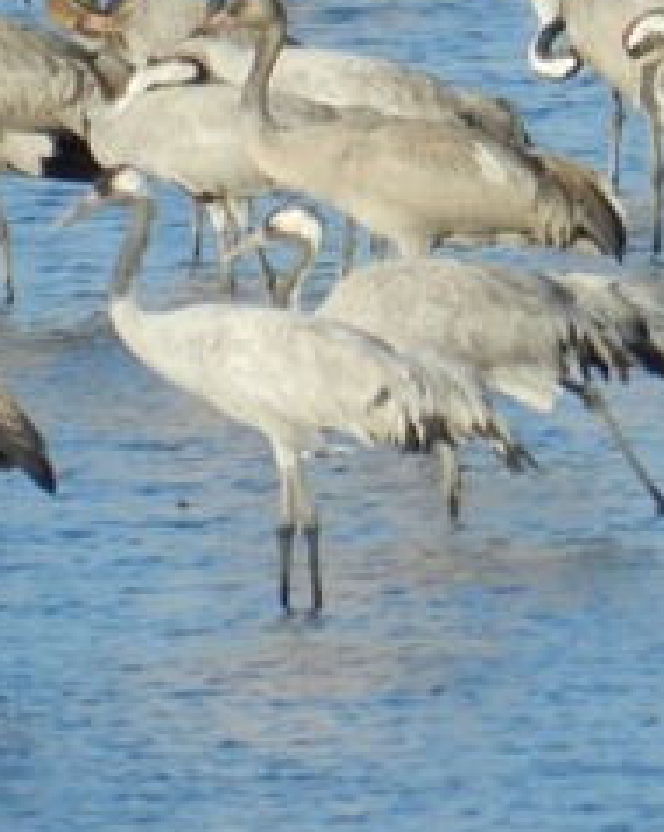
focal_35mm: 1963
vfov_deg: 1.0
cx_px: 564
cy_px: 163
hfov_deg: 0.8
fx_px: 48283
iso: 160
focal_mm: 144
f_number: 5.7
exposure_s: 1/400
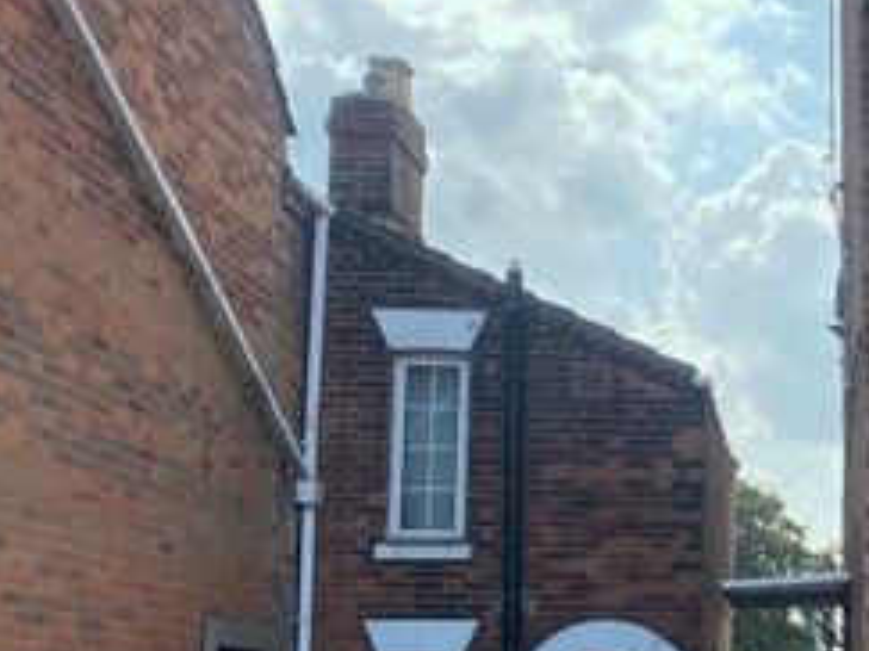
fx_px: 1882
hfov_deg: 22.3
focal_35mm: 75
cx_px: 1237
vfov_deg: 19.4
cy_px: 549
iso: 32
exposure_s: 1/1157
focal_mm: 4.25
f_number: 1.8
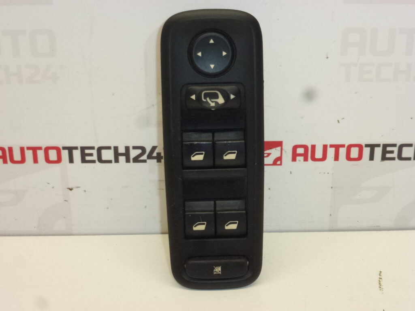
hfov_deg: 31.7
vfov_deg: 24.0
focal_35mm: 61
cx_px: 208
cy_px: 156
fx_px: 731
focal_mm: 10.9
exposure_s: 1/125
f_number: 4.5
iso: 400
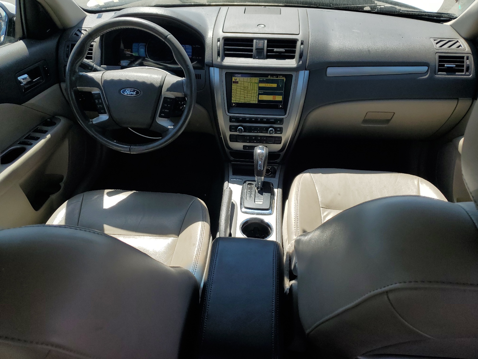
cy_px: 180
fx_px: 359
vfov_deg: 53.1
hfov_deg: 67.3
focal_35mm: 26
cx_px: 239
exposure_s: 1/1667
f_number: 1.5
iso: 50
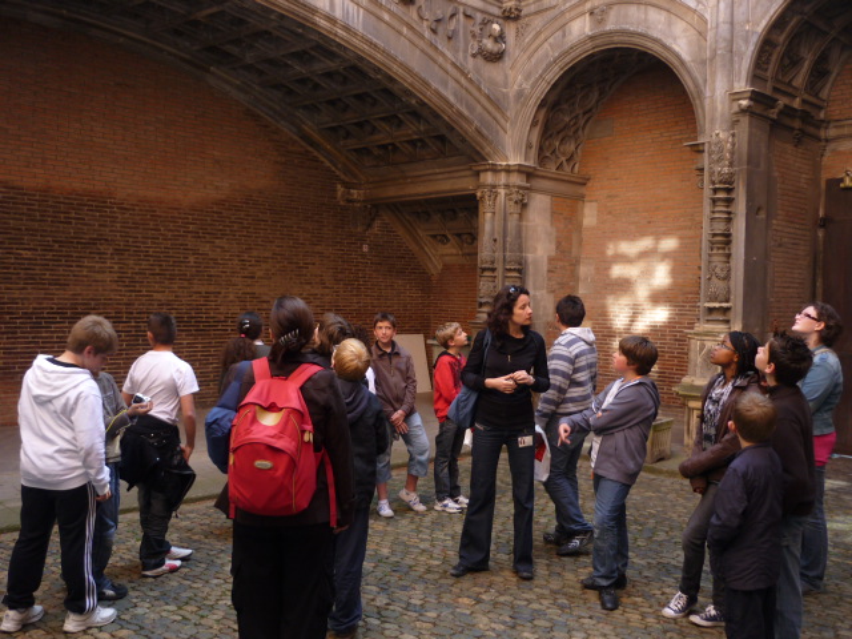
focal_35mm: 33
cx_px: 426
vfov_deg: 42.9
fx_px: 812
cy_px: 320
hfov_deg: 55.4
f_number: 2.8
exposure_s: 1/60
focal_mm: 5.5
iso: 80
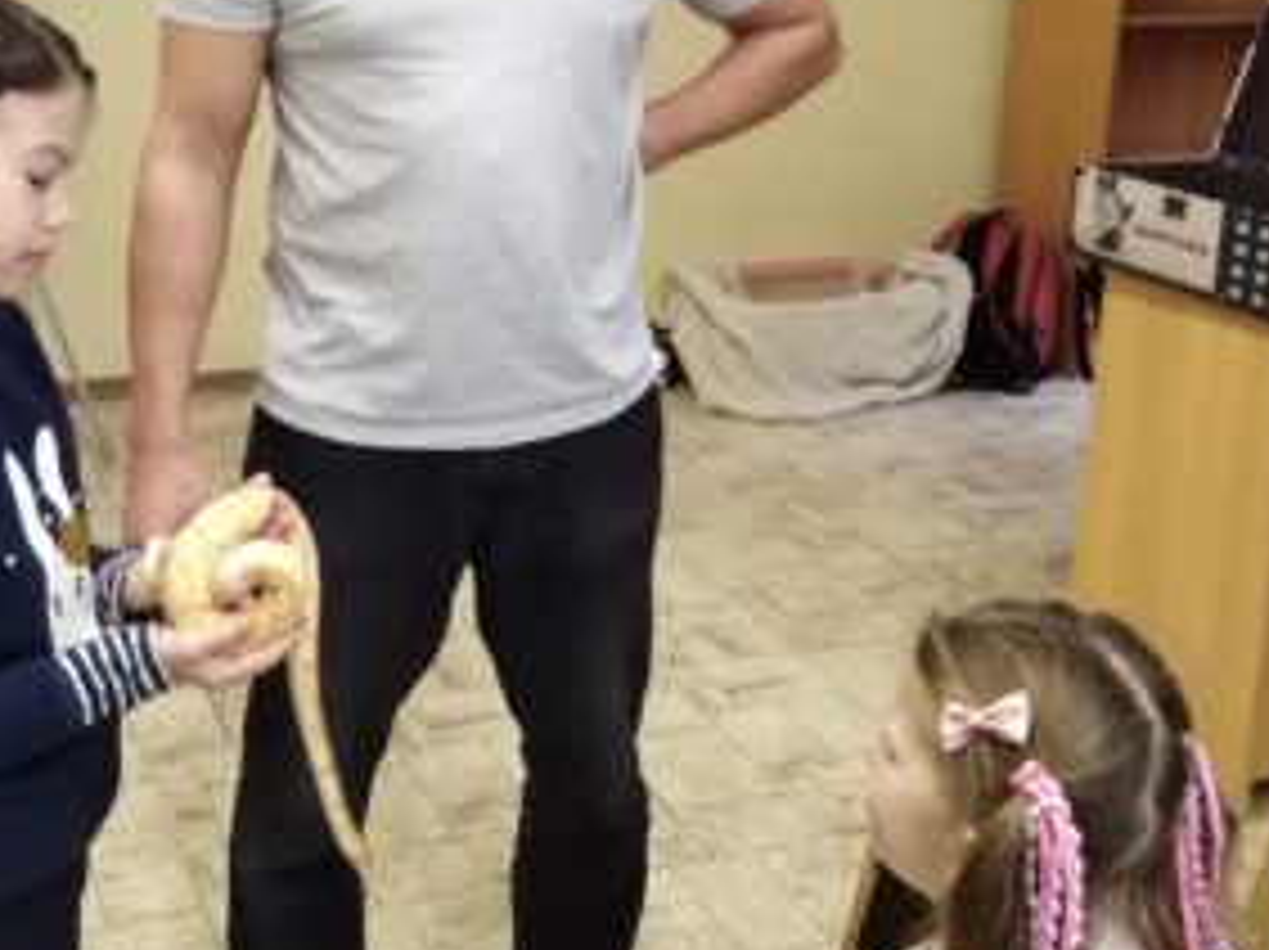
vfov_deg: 30.5
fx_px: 1722
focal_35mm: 47
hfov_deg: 40.1
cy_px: 288
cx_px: 459
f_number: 2.2
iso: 832
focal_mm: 3.46
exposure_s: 1/20
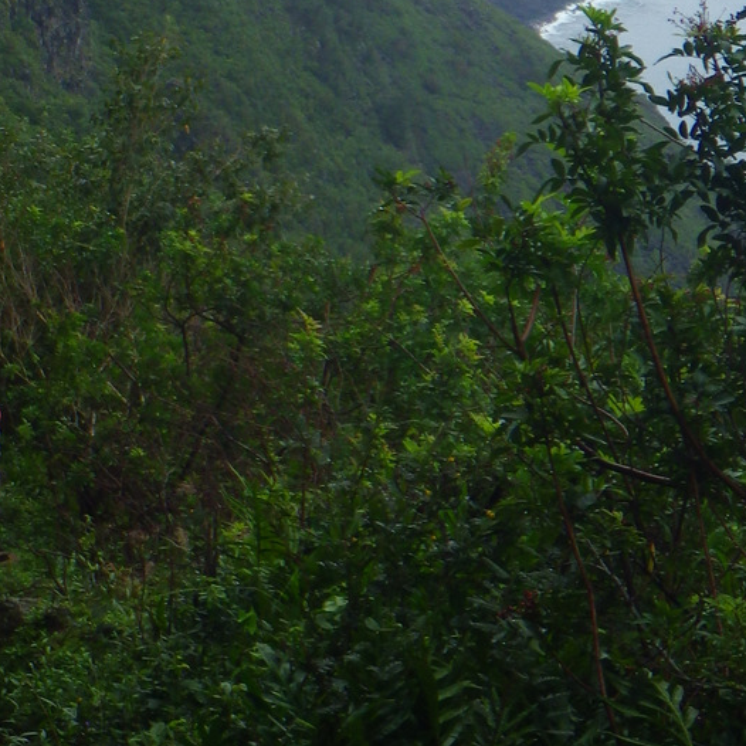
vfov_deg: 15.1
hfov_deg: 15.2
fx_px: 2755
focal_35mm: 113
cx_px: 74
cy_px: -54
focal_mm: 7.5
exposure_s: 1/160
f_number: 4.2
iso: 125
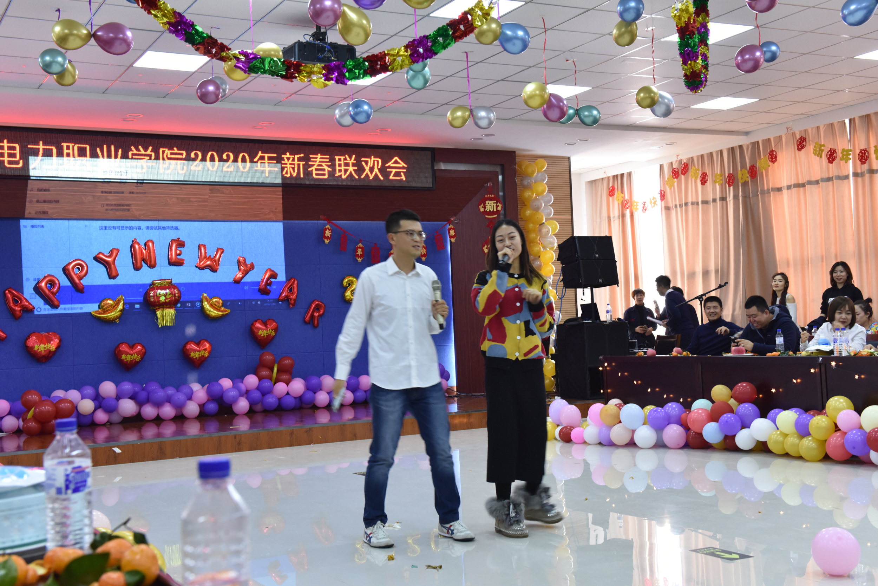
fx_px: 1098
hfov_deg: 43.6
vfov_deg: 29.9
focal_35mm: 45
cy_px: 293
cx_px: 439
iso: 2000
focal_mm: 45
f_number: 7.1
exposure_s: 1/30
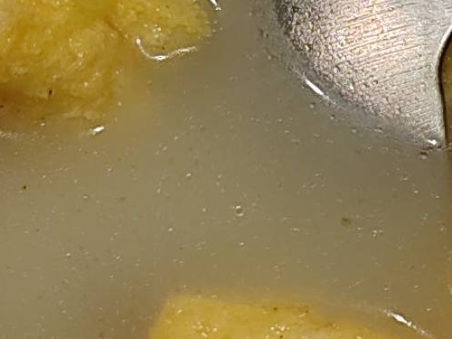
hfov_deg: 10.0
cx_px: 291
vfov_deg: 7.4
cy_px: -135
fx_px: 2572
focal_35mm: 197
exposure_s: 1/100
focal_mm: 6.14
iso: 150
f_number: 1.8
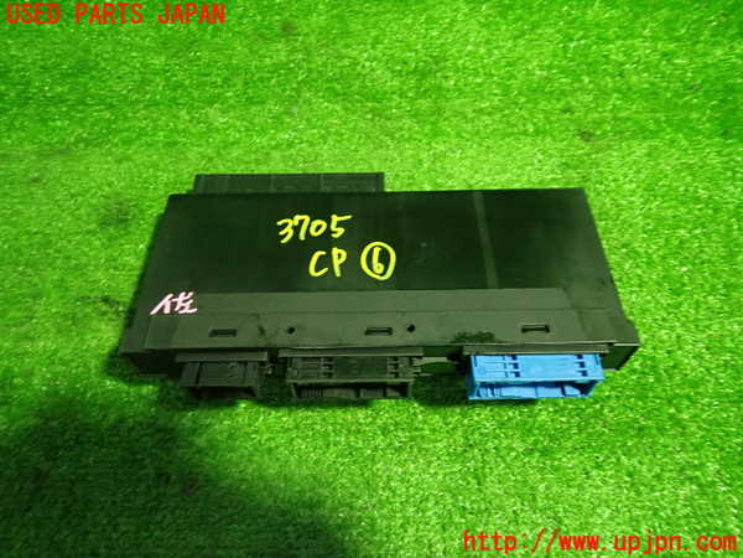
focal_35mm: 25
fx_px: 537
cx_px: 372
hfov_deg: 69.4
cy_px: 279
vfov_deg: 54.9
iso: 400
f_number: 2
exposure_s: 1/30
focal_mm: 4.5
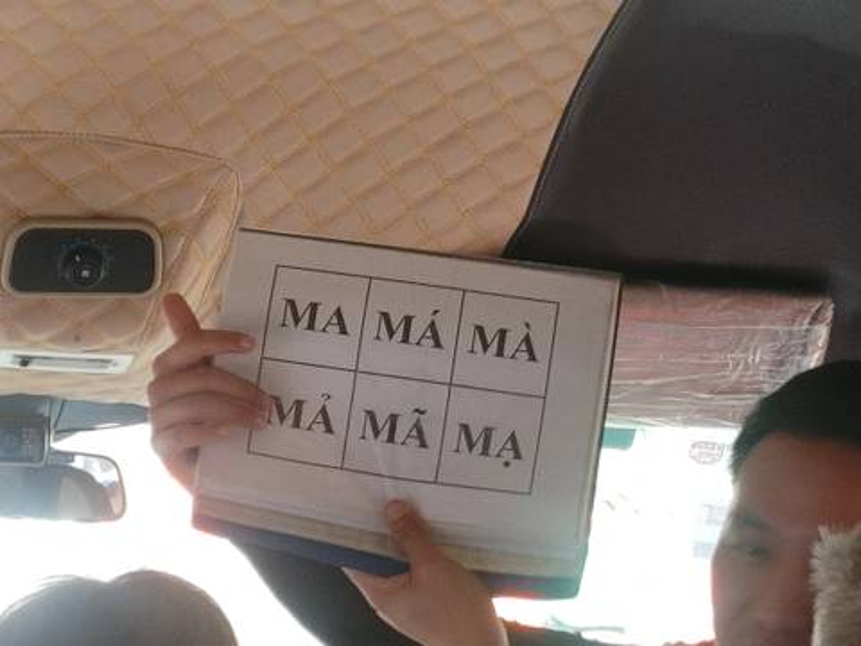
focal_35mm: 153
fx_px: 3806
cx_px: 430
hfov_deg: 12.9
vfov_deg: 9.7
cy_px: 323
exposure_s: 1/60
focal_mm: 5.58
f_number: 1.8
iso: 100
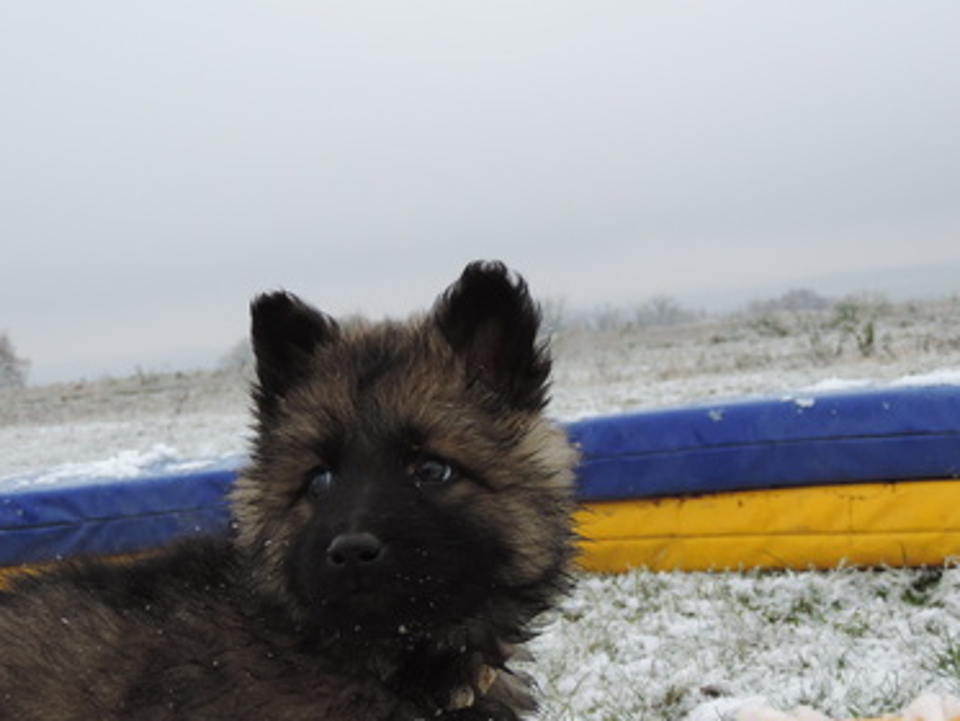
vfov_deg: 19.6
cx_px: 471
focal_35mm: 75
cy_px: 355
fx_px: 2081
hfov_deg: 26.0
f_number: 3.9
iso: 400
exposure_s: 1/250
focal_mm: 12.4
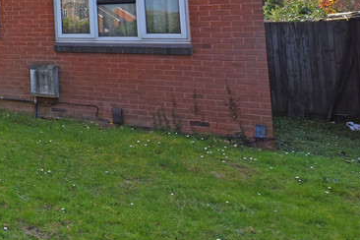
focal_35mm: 42
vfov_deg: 29.3
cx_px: -122
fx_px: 420
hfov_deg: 32.7
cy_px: -12
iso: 800
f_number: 7.1
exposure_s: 1/1000
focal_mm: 15
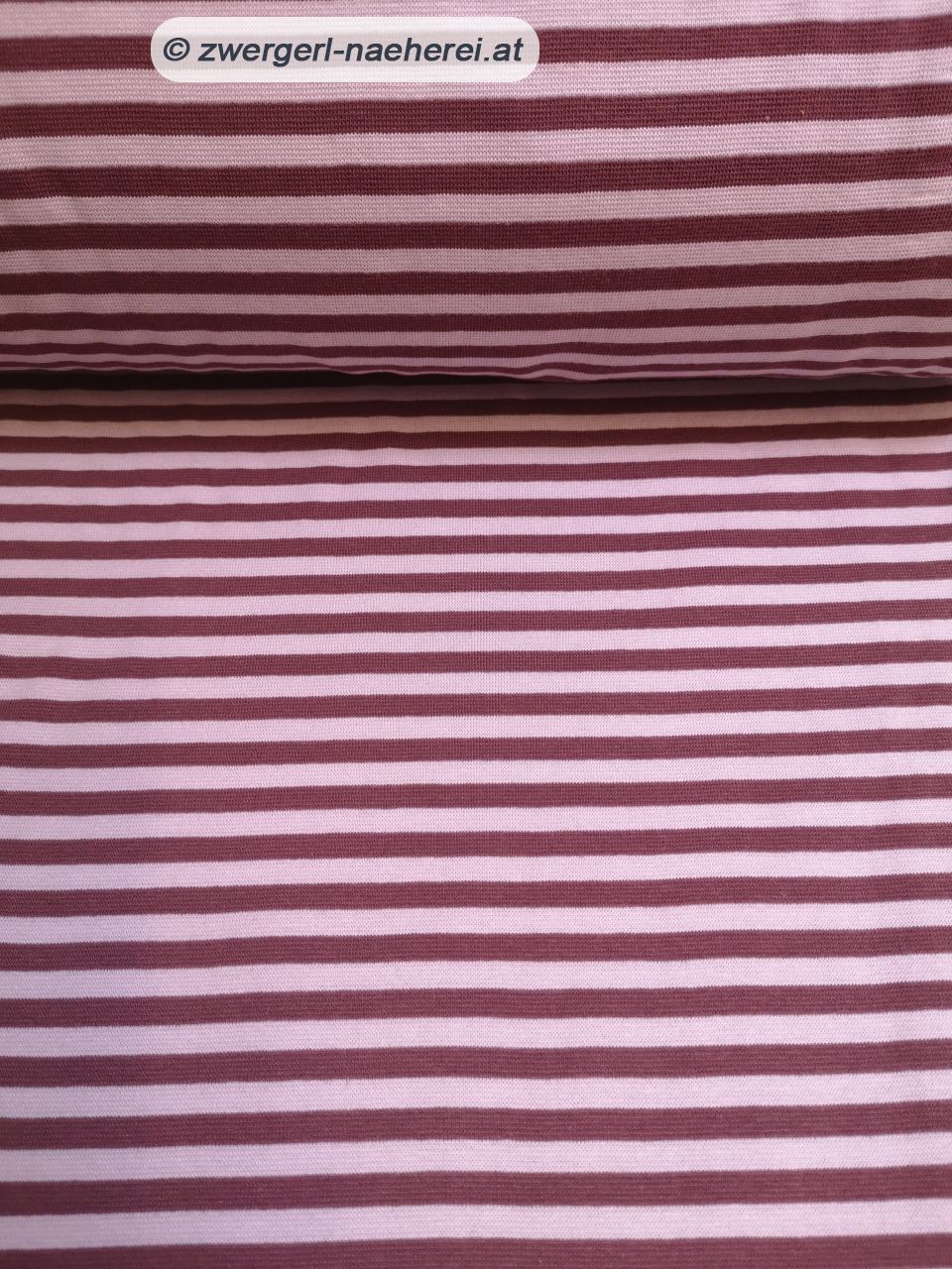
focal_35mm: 27
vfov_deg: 65.3
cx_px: 476
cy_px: 634
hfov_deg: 51.4
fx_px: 990
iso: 160
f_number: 1.8
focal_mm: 3.95
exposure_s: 1/50
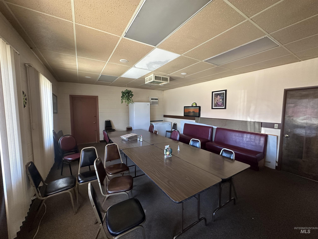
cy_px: 120
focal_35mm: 14
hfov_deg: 102.1
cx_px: 159
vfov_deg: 85.7
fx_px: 129
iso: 400
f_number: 2.2
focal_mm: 2.22
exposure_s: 1/60
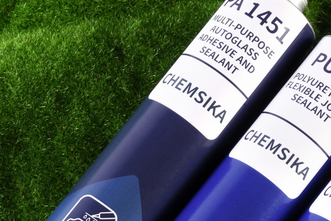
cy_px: 259
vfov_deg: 9.1
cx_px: 287
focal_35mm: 149
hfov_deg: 13.7
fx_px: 1370
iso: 200
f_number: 14
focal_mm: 52
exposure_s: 1/160
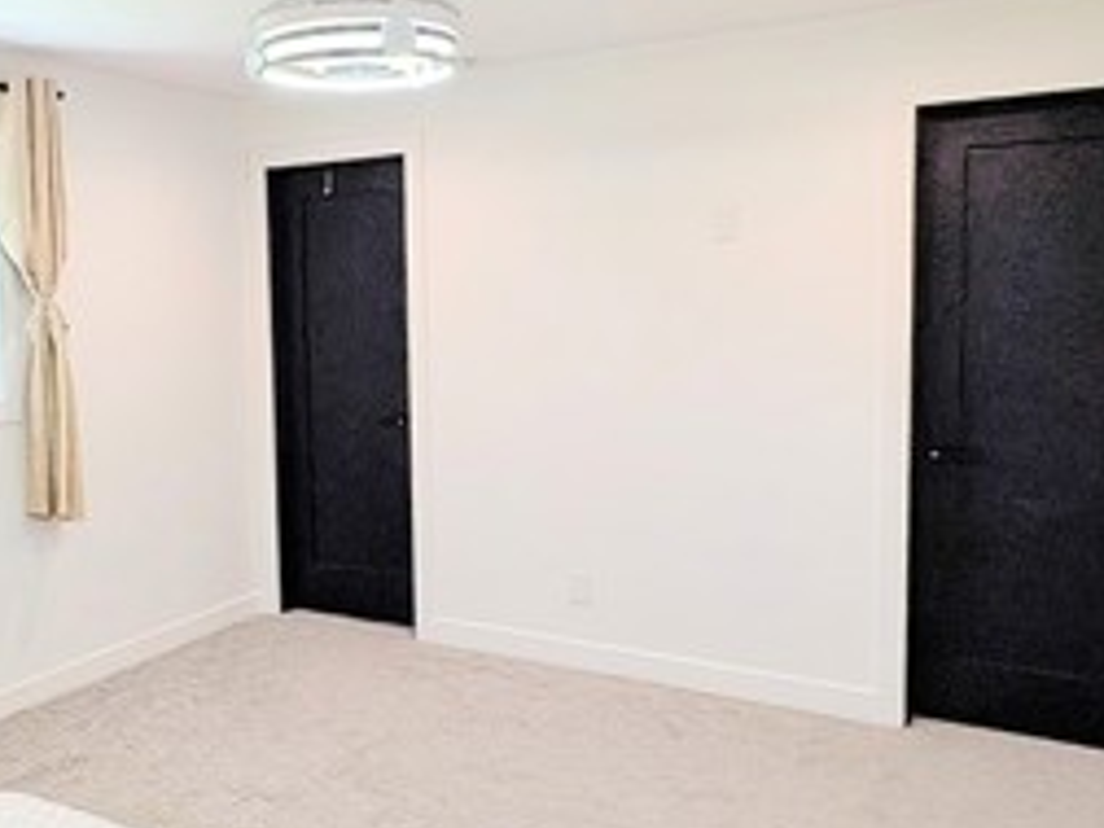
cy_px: 359
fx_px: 1052
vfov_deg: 42.9
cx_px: 302
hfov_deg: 53.3
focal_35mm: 33
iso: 96
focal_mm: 1.54
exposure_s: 1/120
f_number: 2.2
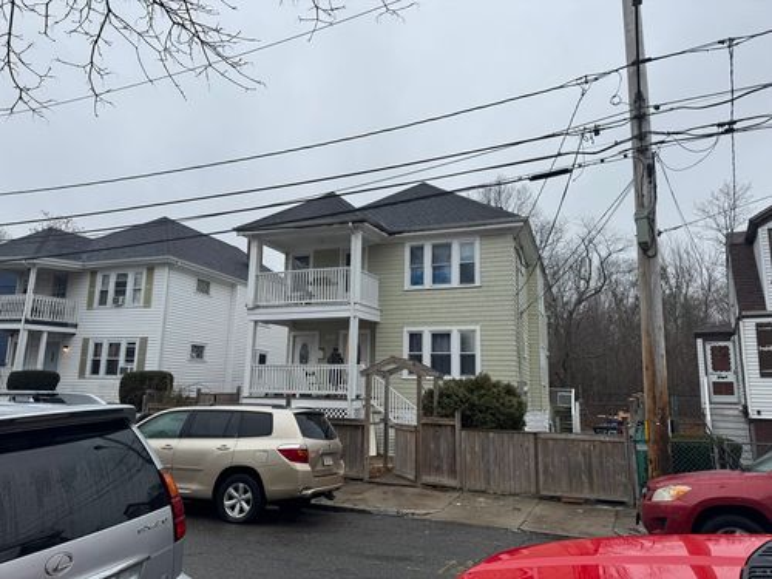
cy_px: 290
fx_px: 535
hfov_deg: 71.6
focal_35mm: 24
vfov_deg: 56.8
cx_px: 386
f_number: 1.78
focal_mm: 6.76
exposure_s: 1/1980
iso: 80
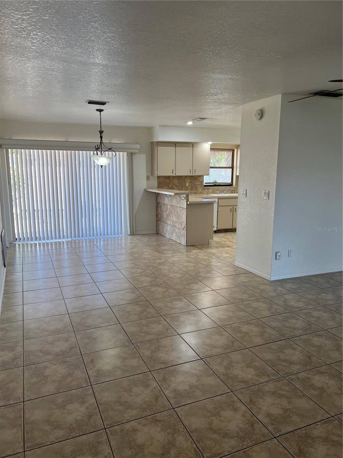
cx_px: 172
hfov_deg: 53.1
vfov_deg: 67.3
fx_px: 344
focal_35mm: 26
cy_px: 229
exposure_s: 1/120
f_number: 1.5
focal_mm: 5.7
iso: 50
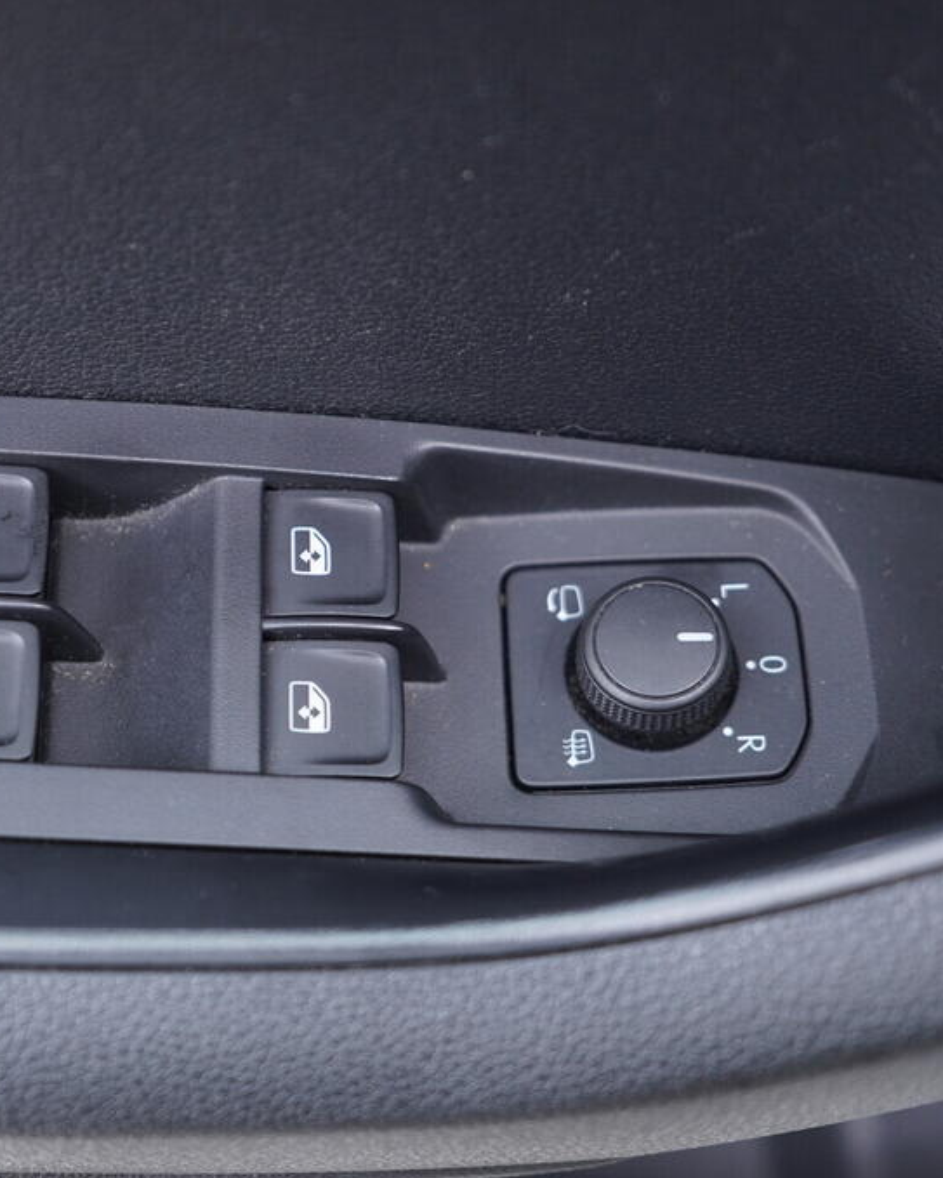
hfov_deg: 29.3
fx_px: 1778
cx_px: 255
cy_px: 590
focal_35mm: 51
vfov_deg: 36.6
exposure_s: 1/40
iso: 400
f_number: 2.8
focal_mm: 24
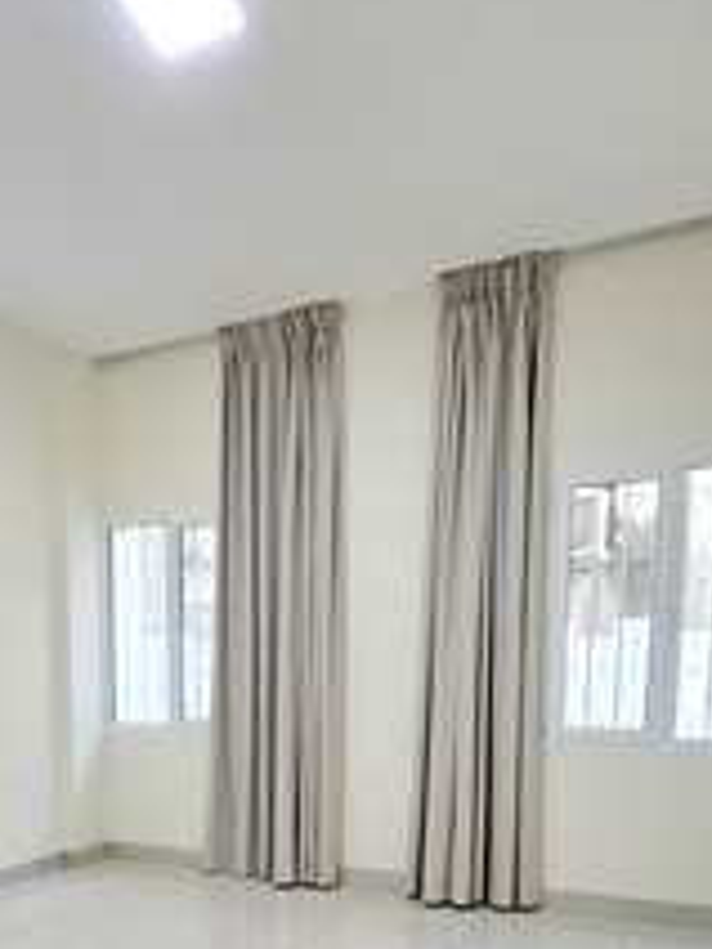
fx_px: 768
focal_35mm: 28
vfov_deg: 58.0
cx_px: 190
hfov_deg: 48.1
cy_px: 777
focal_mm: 1.74
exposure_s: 1/33
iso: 200
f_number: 2.2
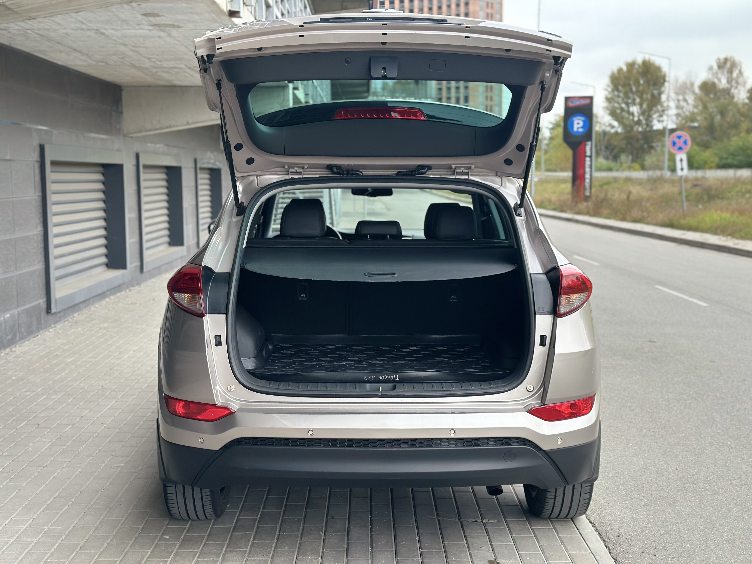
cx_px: 376
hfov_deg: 39.7
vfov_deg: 30.3
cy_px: 282
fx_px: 1043
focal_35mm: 48
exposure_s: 1/172
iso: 100
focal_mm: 6.86
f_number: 1.78
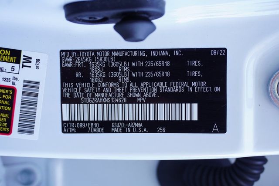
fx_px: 395
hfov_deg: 38.9
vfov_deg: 26.5
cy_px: 93
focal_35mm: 51
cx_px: 140
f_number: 5.6
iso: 100
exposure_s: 1/20
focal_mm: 34
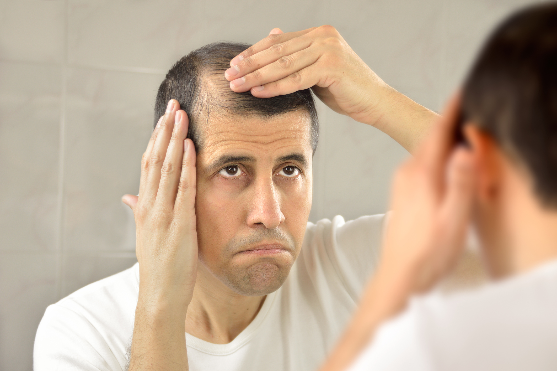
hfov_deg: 26.0
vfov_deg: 17.5
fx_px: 1206
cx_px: 278
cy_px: 186
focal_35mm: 78
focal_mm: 52
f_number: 4.8
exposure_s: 1/60
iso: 200
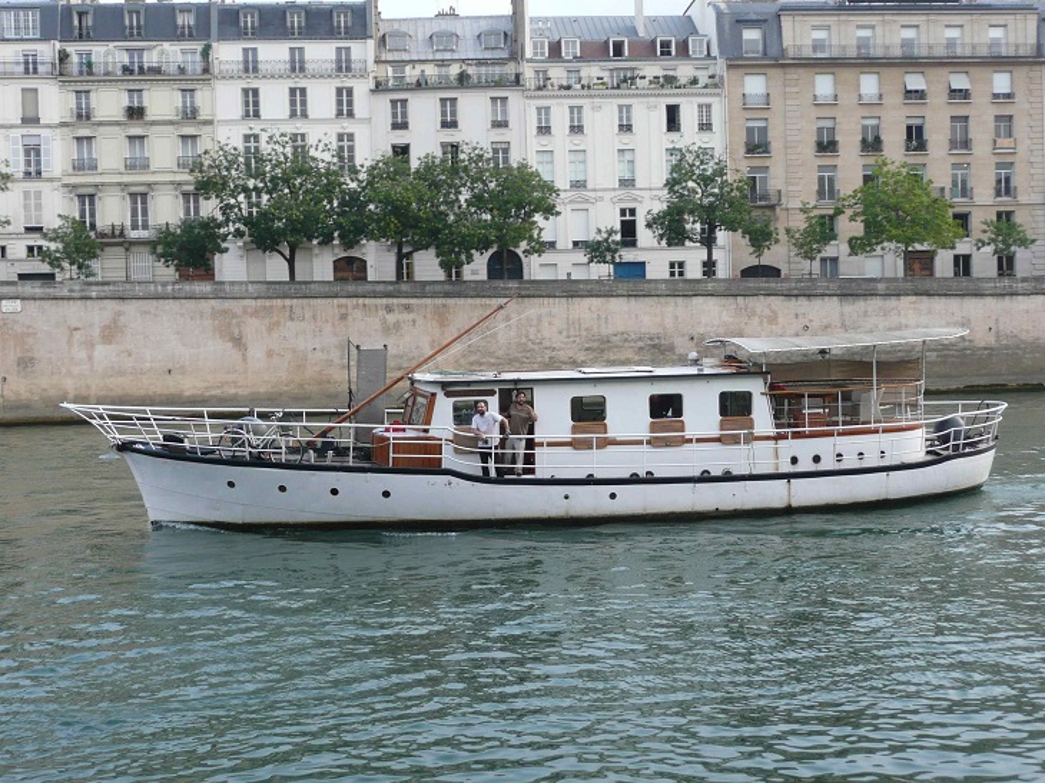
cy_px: 392
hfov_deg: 42.1
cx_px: 522
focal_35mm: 45
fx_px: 1358
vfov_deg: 32.2
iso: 100
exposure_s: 1/125
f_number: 4.1
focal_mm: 7.3
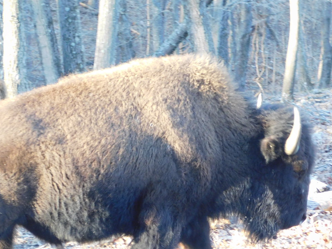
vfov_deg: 6.8
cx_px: 149
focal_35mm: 219
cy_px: 178
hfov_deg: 9.0
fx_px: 2101
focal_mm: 26.3
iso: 320
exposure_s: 1/30
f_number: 5.1
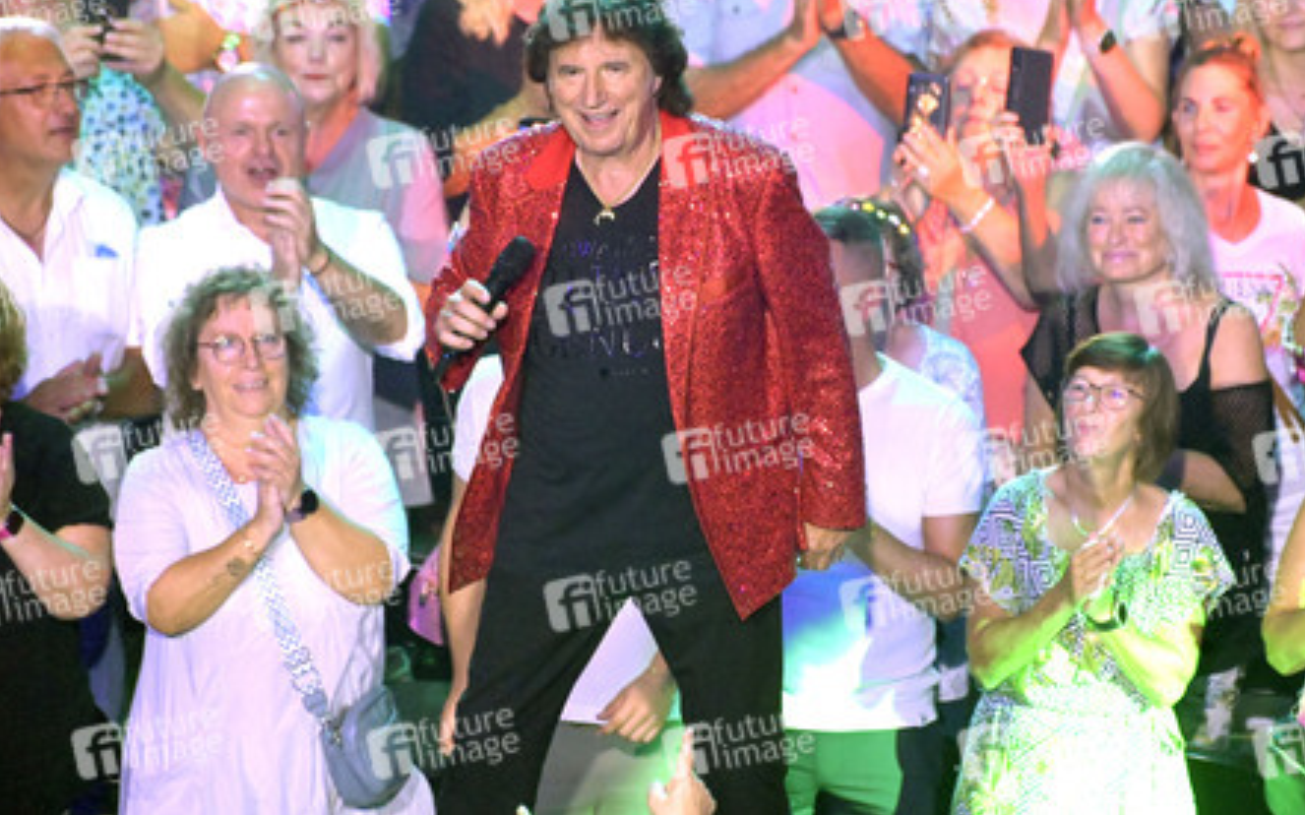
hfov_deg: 4.0
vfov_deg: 2.5
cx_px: 660
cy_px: 375
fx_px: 18489
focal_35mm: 520
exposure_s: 1/400
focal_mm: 500
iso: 16000
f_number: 5.6
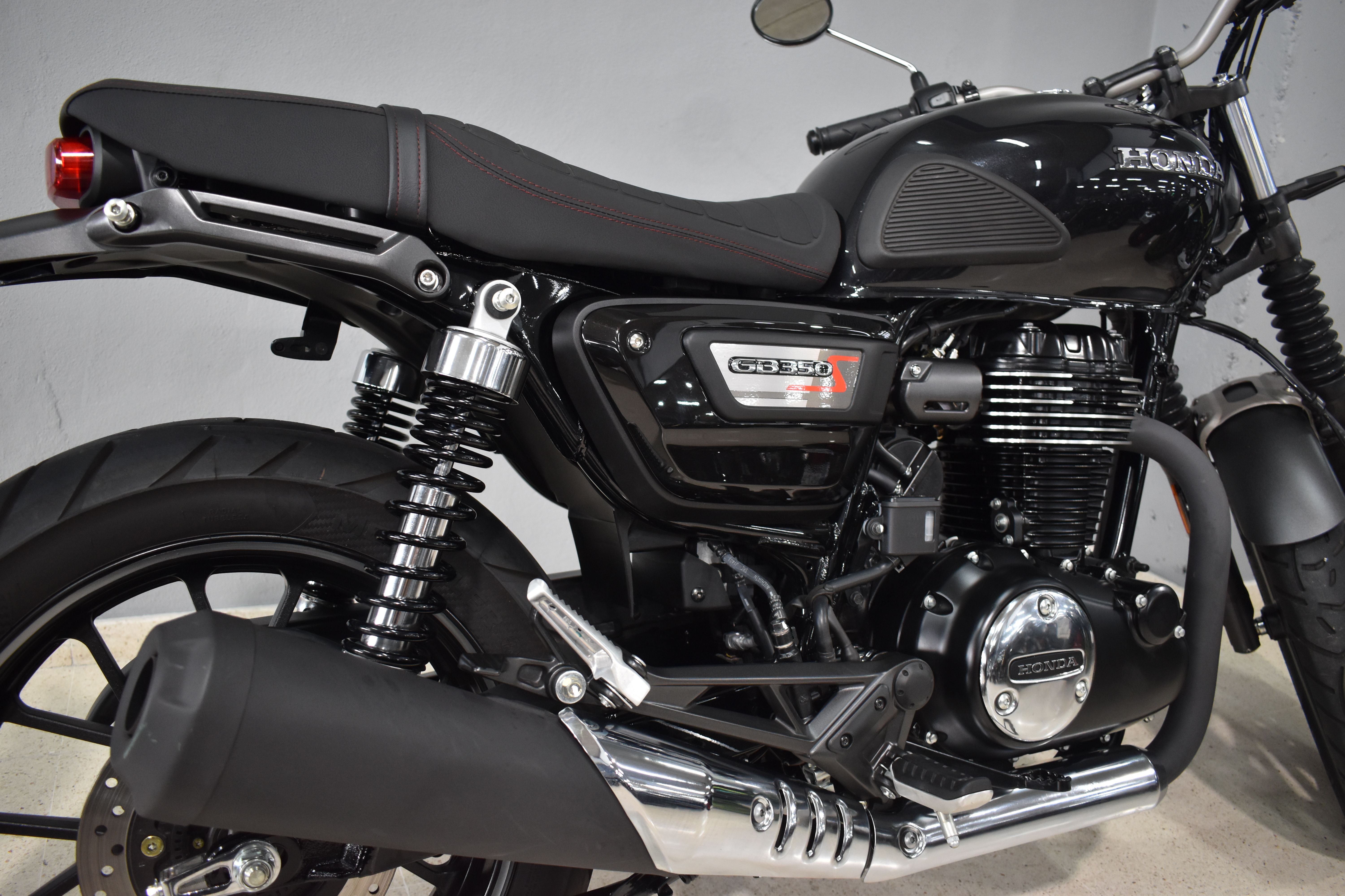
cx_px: 672
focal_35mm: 30
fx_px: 1121
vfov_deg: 43.6
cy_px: 448
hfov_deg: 61.9
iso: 800
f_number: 3.5
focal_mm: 20
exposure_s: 1/60
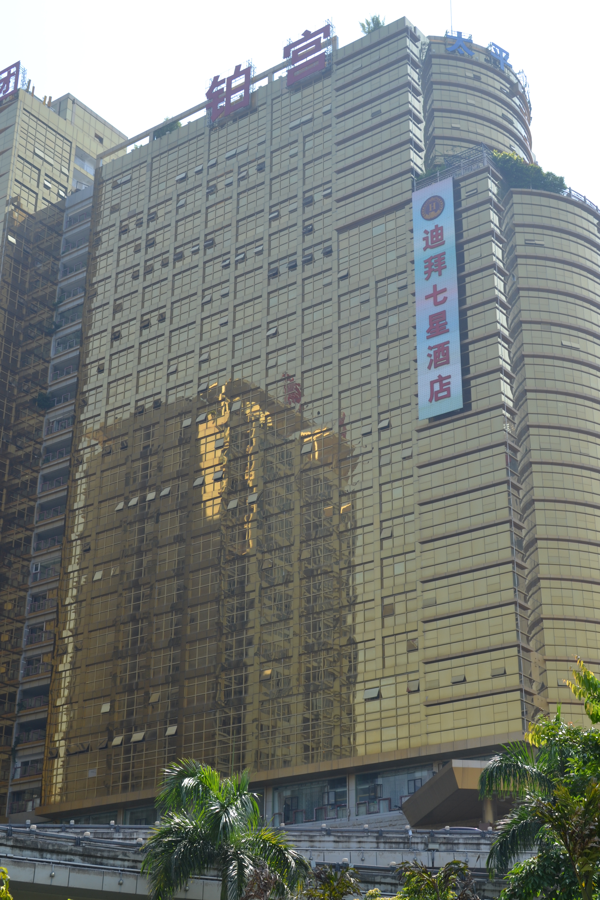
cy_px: 450
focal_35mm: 52
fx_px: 1312
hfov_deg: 25.8
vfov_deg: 37.9
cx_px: 300
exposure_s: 1/200
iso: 100
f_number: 7.1
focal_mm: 35
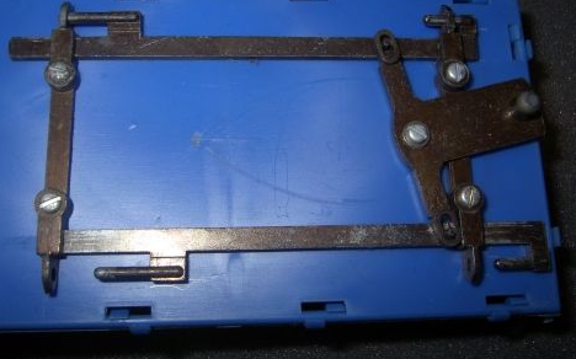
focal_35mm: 37
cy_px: 176
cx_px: 288
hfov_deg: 52.8
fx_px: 581
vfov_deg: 34.4
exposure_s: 1/60
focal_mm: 5.6
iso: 50
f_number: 4.7
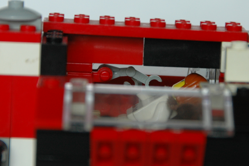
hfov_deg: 4.9
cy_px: 71
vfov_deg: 3.2
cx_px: 141
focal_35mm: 425
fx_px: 2937
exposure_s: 1/20
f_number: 7.1
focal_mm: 170
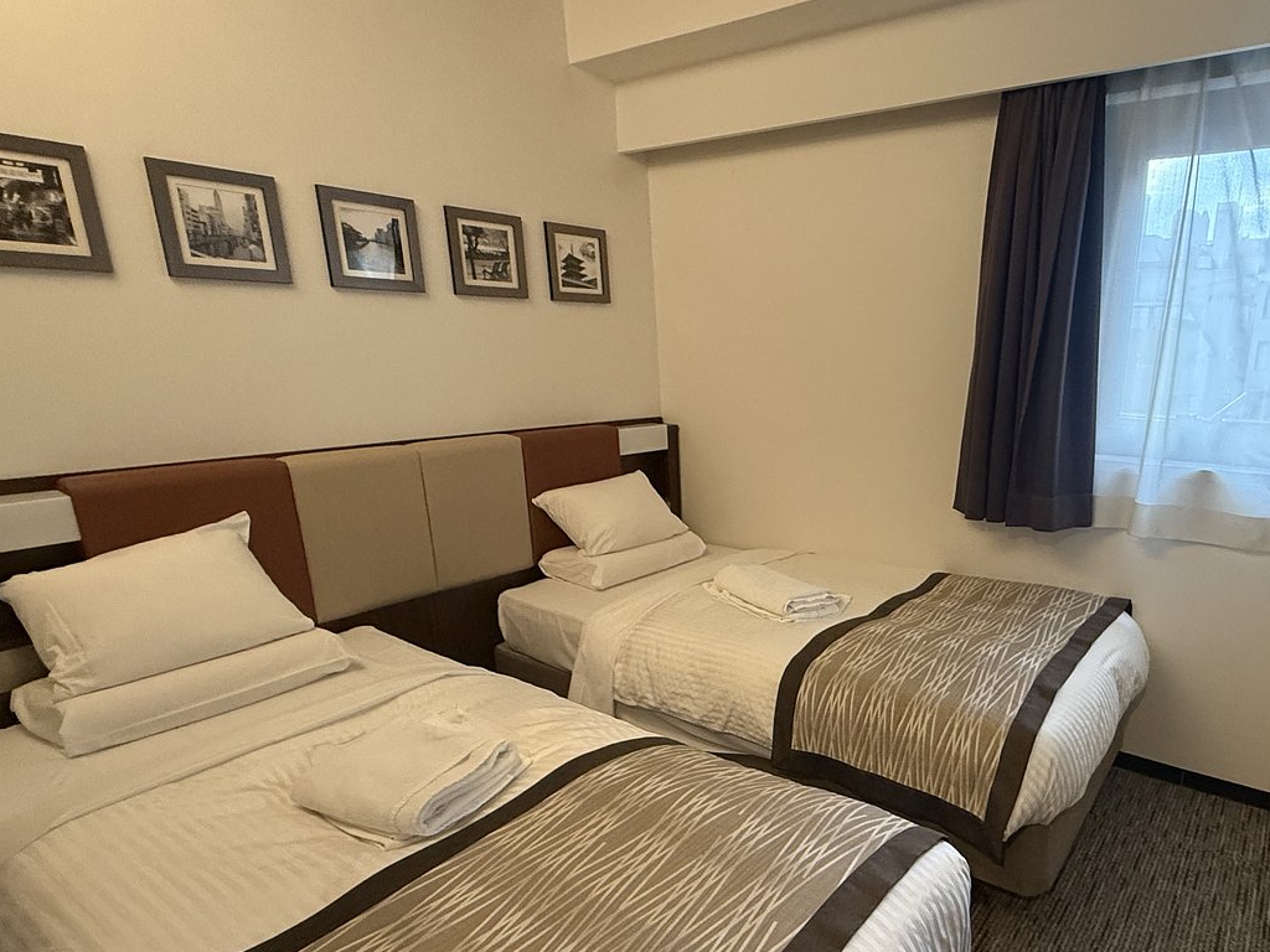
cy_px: 562
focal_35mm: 21
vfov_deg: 63.0
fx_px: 770
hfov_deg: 76.5
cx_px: 847
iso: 500
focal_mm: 2.22
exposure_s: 1/60
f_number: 2.2
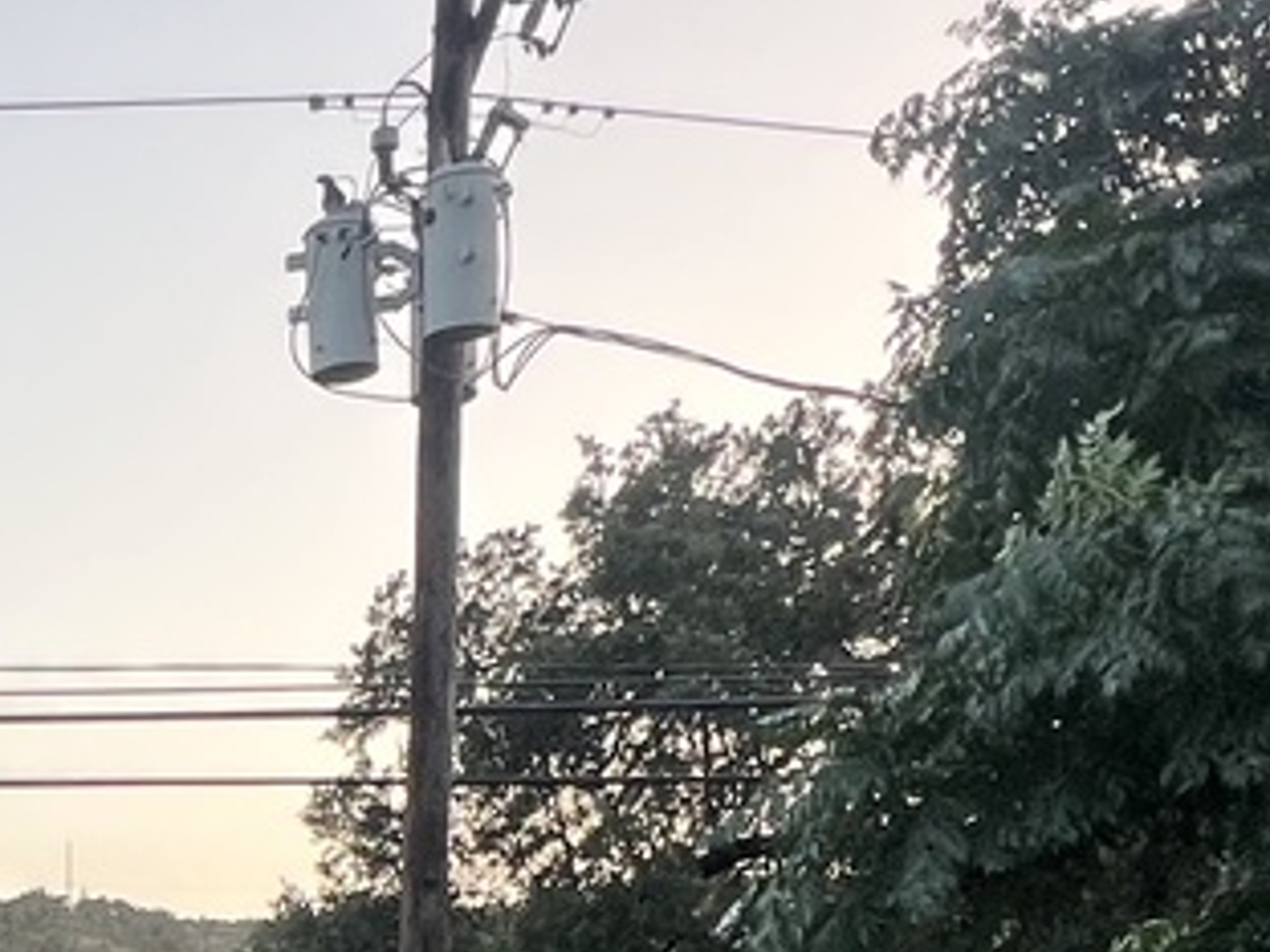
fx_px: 2201
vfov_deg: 21.0
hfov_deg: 28.1
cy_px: 1400
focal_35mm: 60
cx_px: -252
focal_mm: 1.57
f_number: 1.8
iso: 64
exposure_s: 1/99
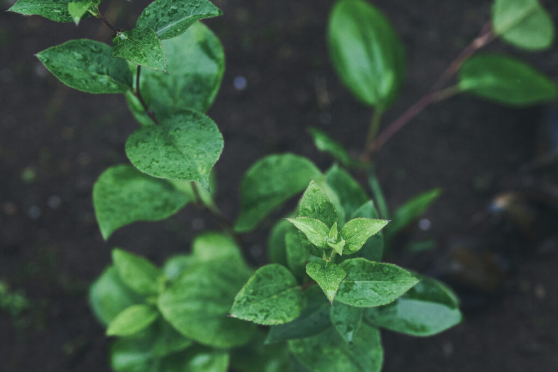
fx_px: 2248
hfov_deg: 14.2
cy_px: 186
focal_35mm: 145
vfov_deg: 9.5
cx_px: 279
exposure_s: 1/800
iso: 800
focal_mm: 97
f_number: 4.5
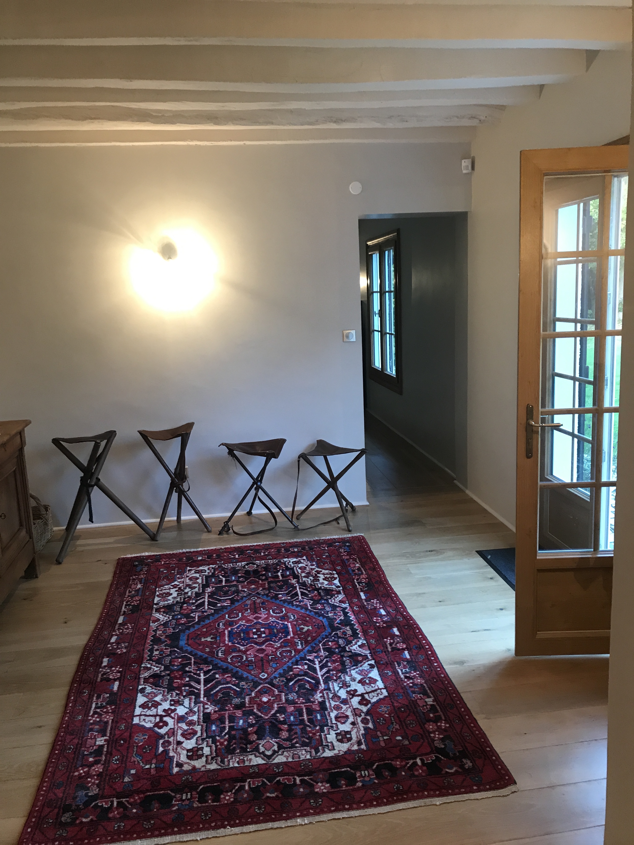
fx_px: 684
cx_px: 317
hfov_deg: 49.7
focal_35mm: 28
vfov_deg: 63.4
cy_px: 422
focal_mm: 3.99
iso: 64
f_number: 1.8
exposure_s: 1/17
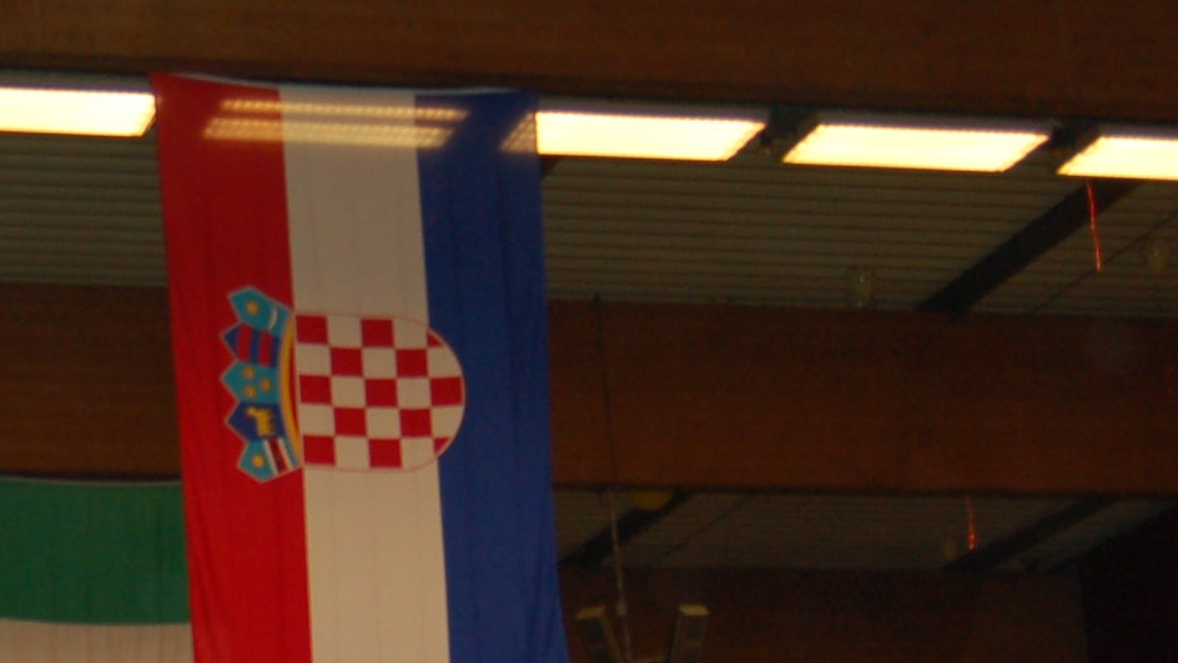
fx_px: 3124
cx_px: -106
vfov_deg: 12.1
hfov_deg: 20.4
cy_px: 401
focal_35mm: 100
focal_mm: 20
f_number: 3.8
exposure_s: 1/60
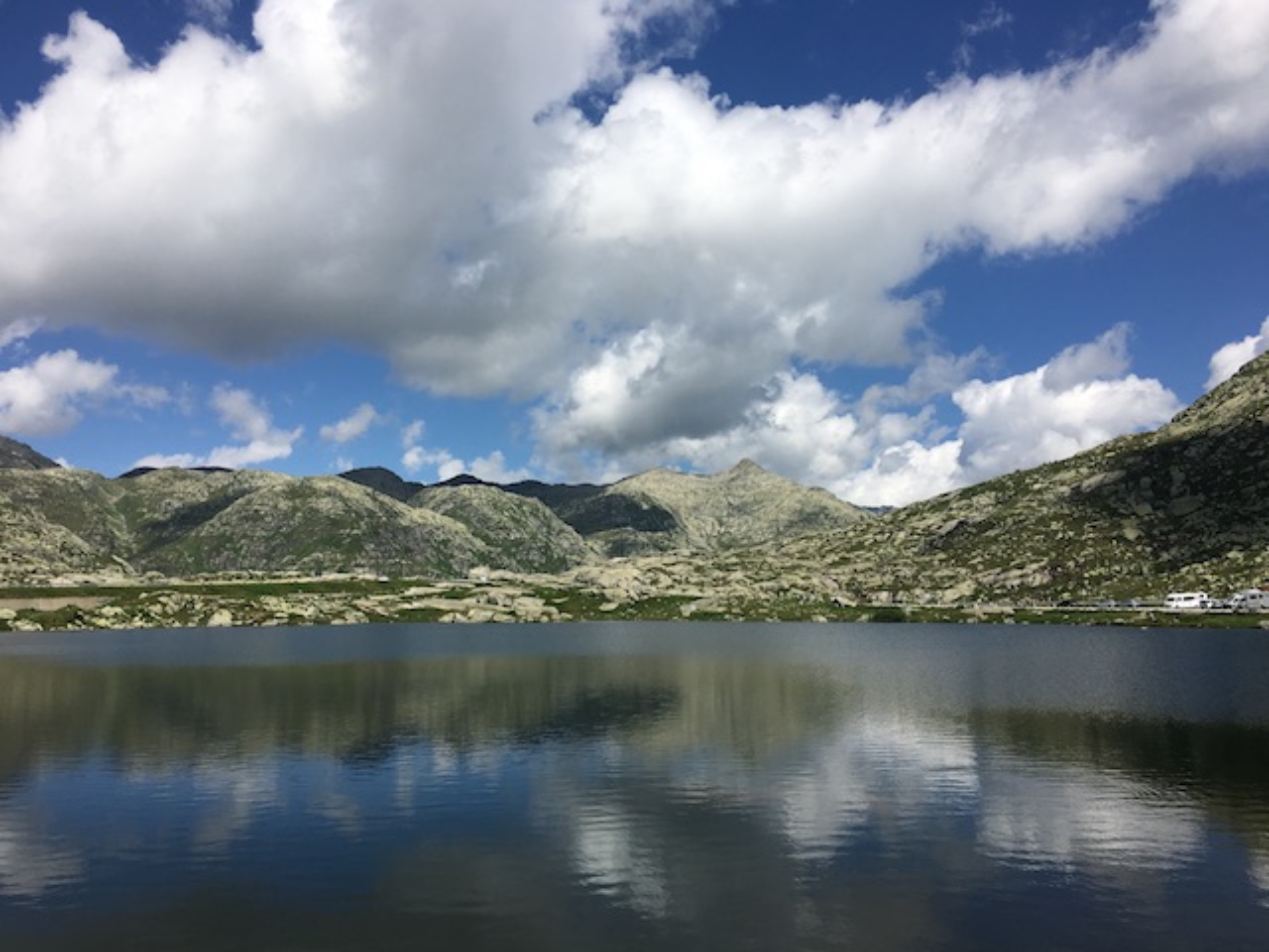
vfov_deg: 48.2
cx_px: 634
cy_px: 476
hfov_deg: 61.7
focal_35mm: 29
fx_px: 1063
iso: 25
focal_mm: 4.15
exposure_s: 1/3077
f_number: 2.2
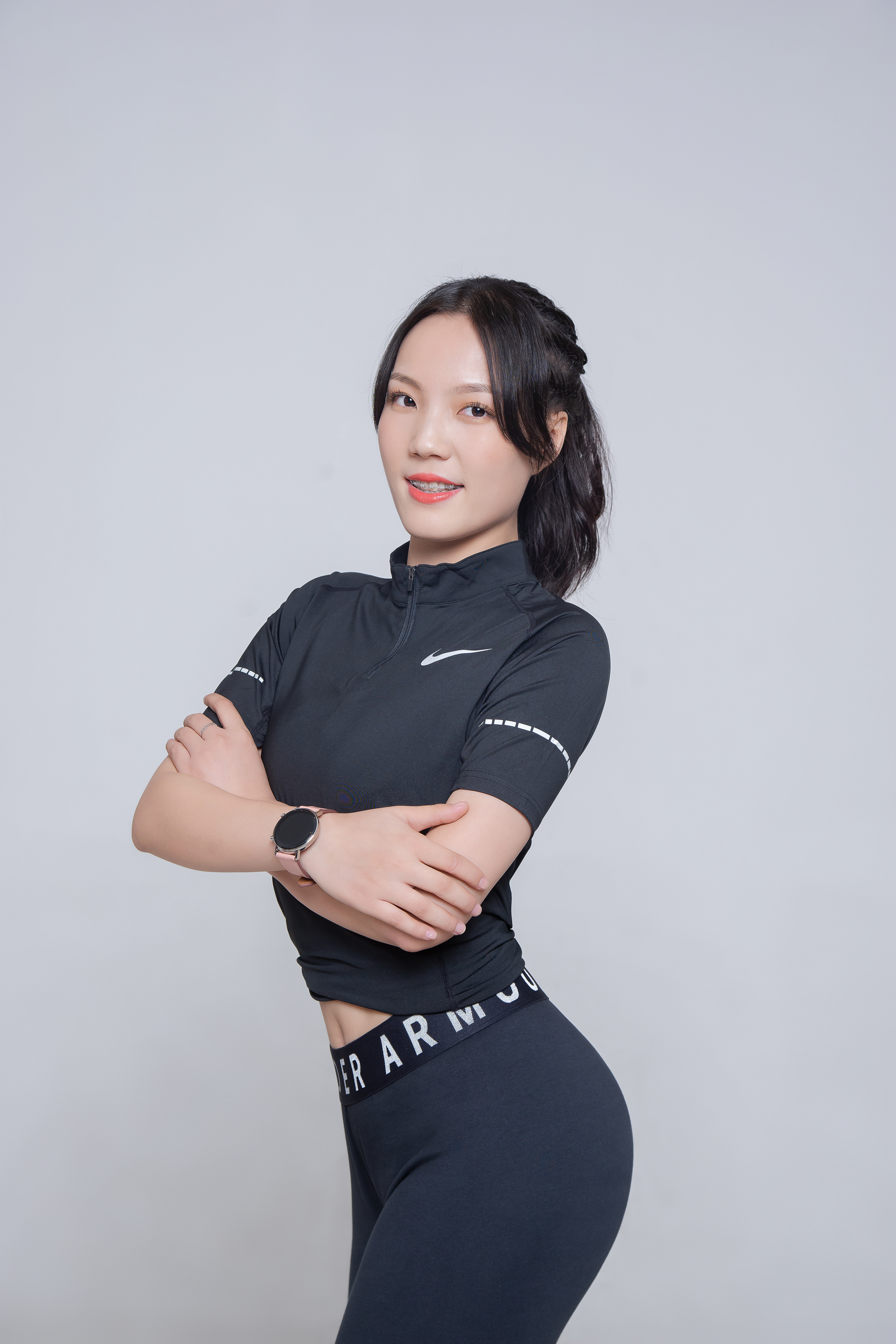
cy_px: 672
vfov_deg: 33.4
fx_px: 2240
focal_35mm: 60
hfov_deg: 22.6
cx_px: 448
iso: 320
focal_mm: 60
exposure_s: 1/100
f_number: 6.3
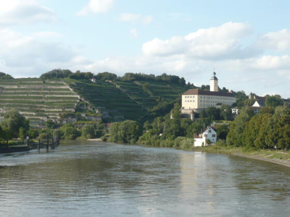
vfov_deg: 22.6
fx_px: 545
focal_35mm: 65
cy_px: 108
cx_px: 145
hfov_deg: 29.8
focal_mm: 7
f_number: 3.4
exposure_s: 1/500
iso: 100
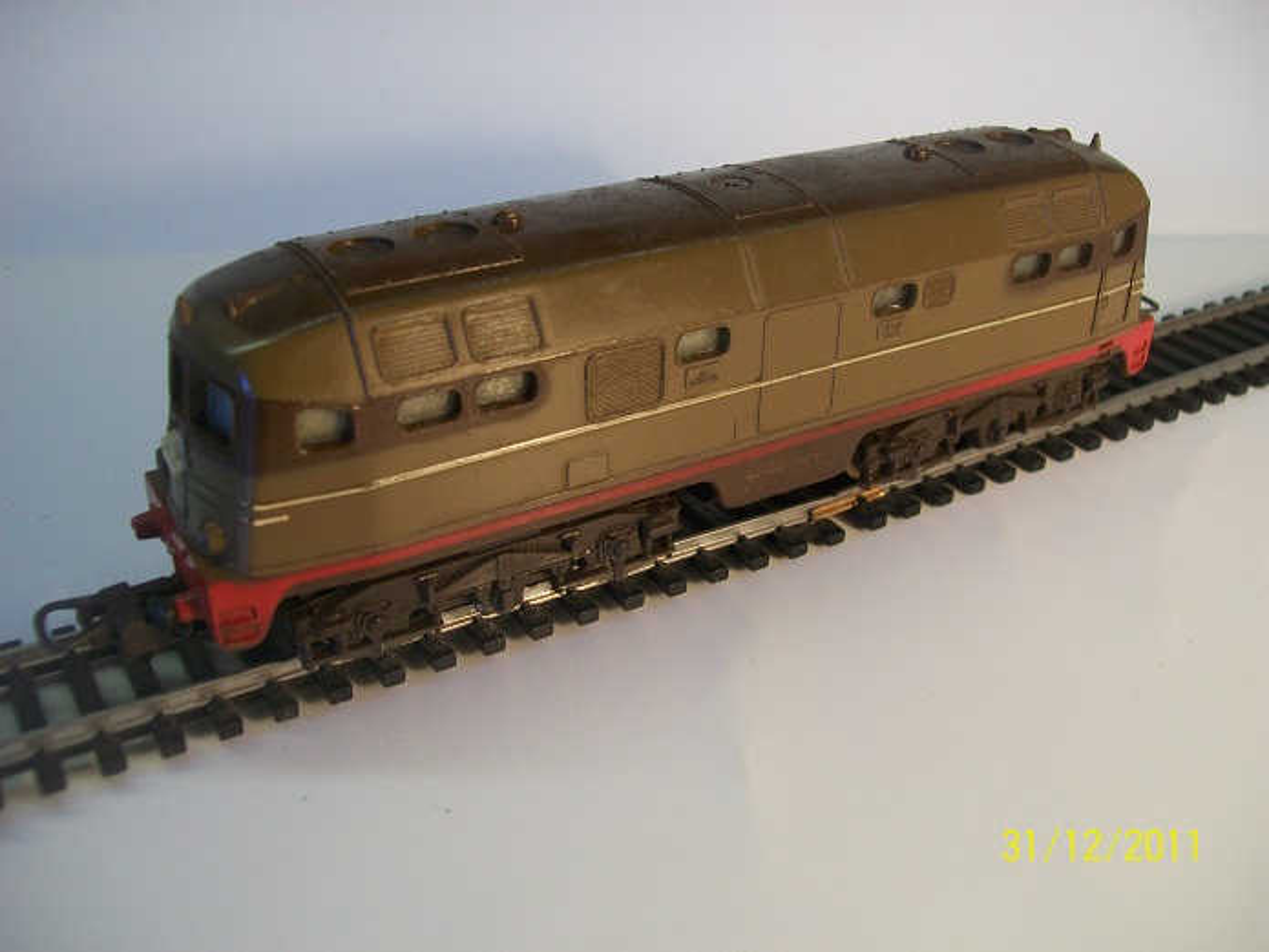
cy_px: 476
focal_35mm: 36
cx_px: 634
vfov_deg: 39.6
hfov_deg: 51.4
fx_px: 1320
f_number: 2.7
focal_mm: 6
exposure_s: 1/100
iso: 64
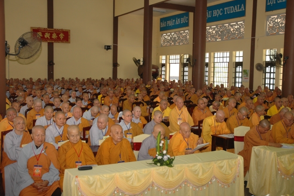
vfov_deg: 32.2
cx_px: 148
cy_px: 98
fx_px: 339
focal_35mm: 42
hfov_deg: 46.9
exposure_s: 1/60
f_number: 3.8
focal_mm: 27
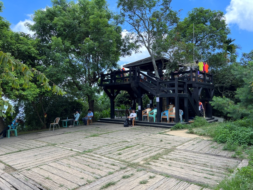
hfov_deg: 67.3
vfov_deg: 53.1
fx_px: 190
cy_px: 95
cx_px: 126
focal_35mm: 26
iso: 50
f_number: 1.5
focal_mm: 5.7
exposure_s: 1/894
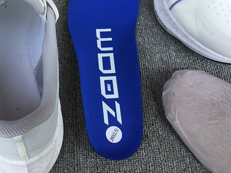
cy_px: 51
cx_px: 71
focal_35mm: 48
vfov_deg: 29.9
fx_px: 320
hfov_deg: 39.0
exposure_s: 1/305
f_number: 2.4
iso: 25
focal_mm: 3.3
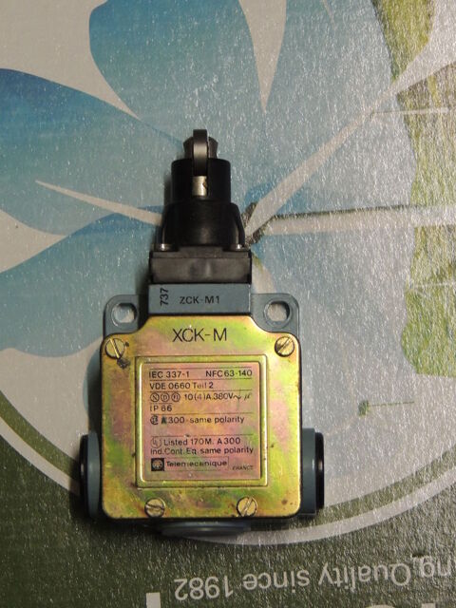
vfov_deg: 9.9
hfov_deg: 7.4
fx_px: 3513
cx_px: 228
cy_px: 304
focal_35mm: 200
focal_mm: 35.6
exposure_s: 1/25
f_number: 4.6
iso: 800
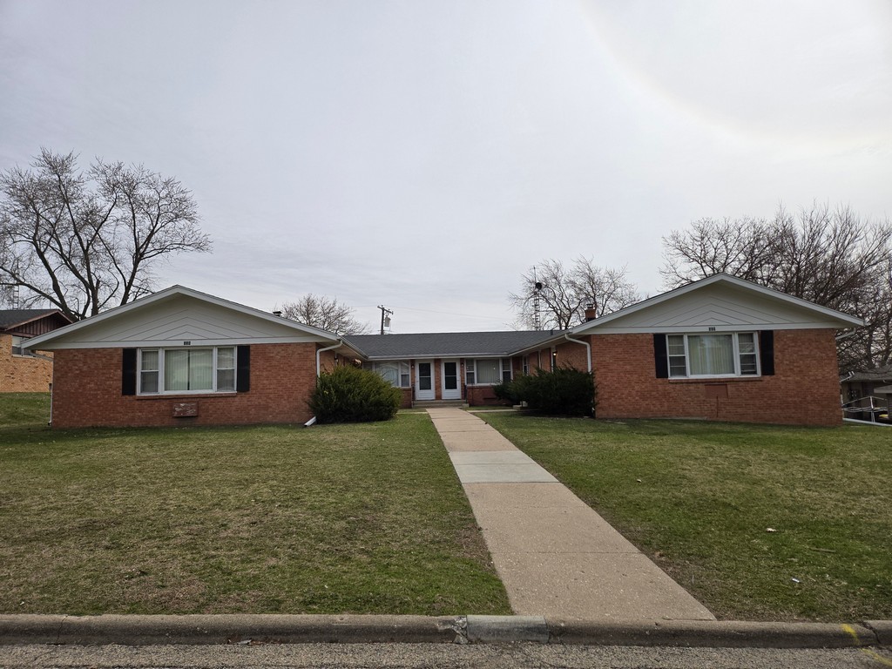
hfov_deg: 73.9
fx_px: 593
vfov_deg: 58.9
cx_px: 446
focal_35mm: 23
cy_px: 334
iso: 25
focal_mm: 5.4
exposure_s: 1/2767
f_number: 1.8
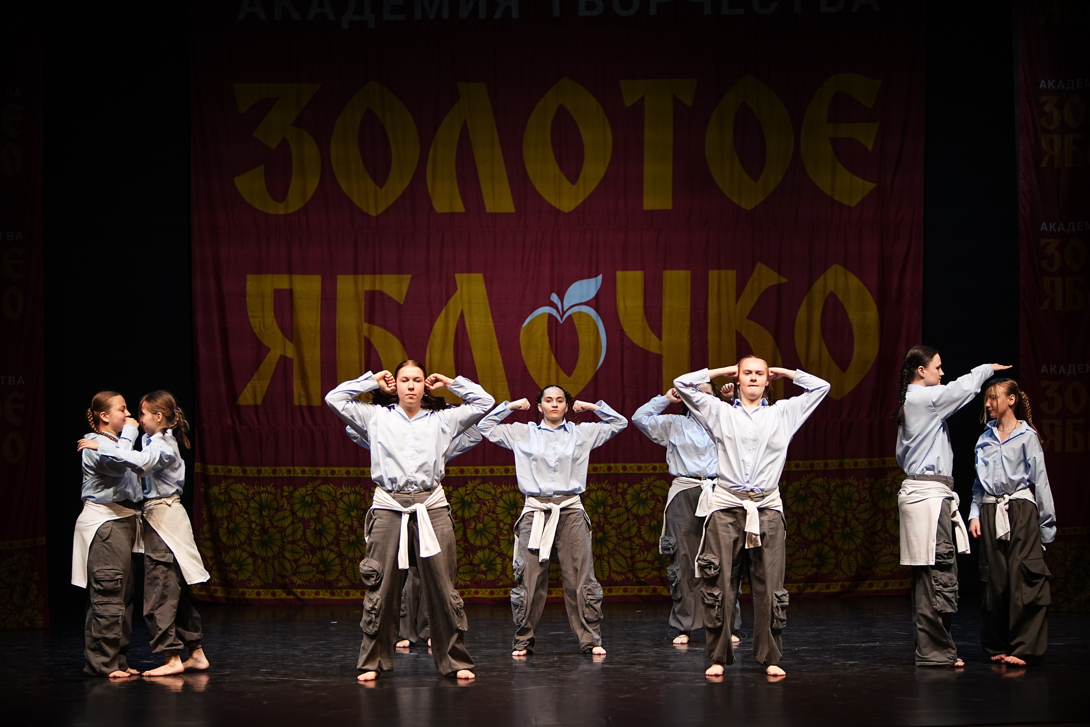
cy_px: 364
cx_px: 545
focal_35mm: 100
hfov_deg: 20.4
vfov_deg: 13.7
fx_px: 3028
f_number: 2.8
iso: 1250
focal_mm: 100
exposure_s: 1/400
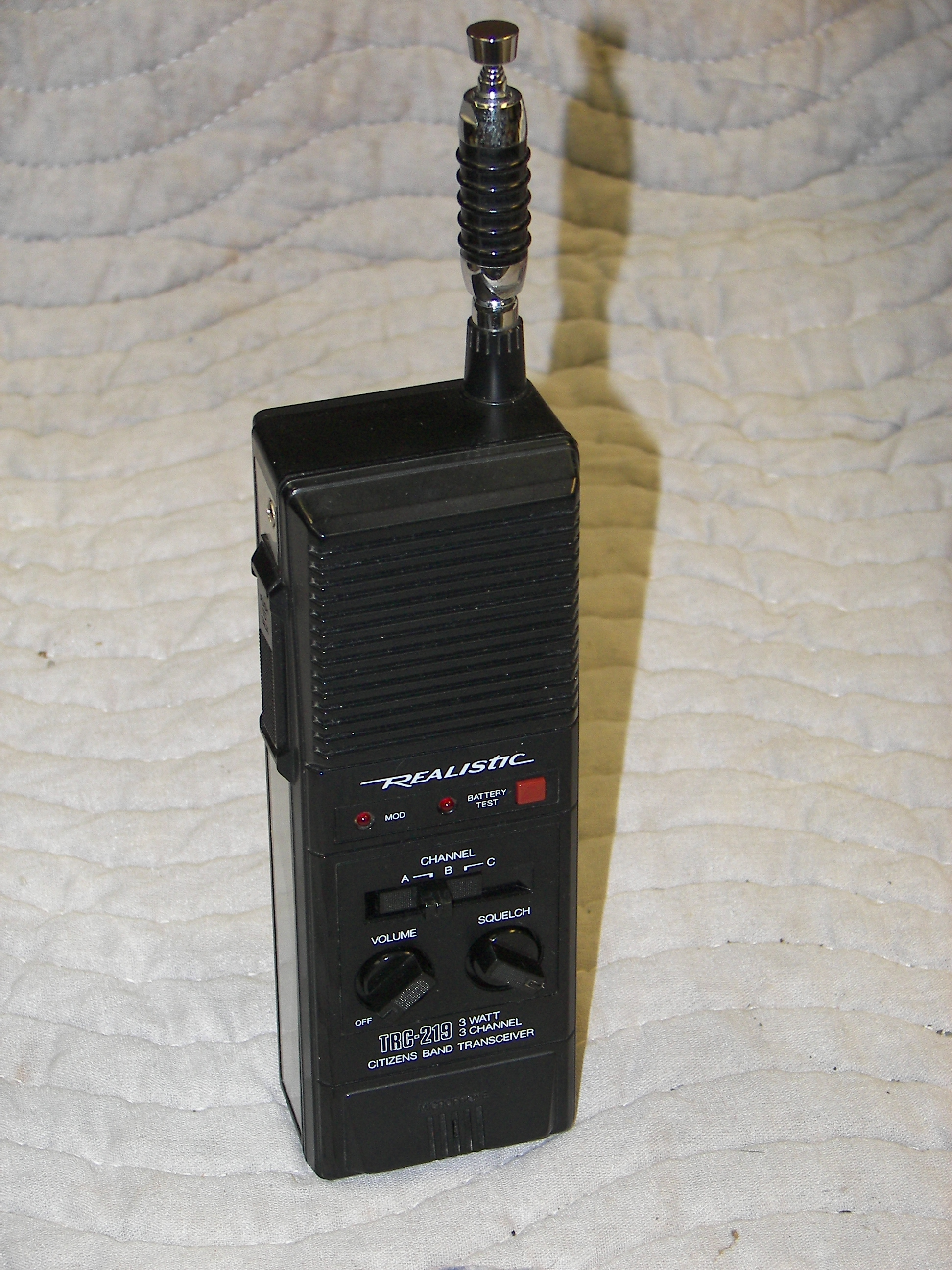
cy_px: 635
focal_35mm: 107
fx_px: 3924
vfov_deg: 18.4
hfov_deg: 13.8
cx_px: 476
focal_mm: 17.8
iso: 100
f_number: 3.2
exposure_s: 1/40
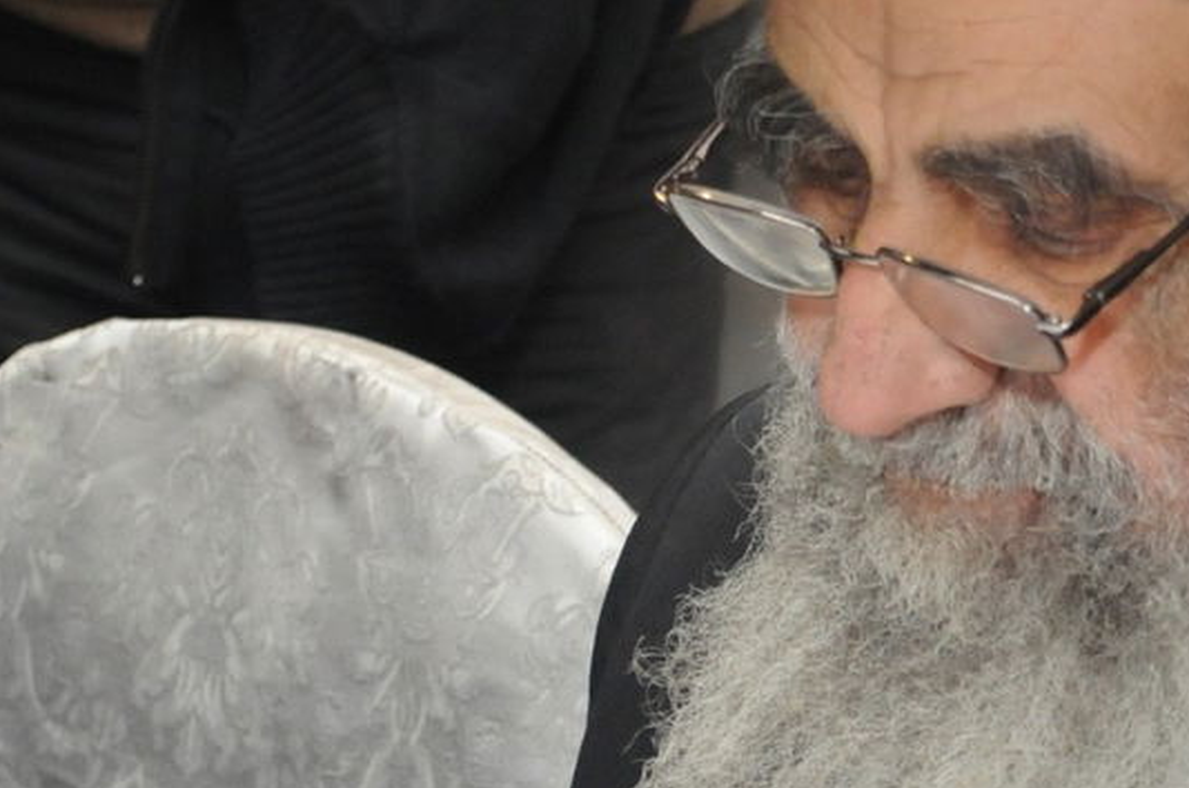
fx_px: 5704
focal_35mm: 173
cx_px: 1053
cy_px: 462
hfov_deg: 11.8
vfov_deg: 7.9
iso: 1600
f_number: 5.6
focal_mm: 44
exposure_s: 1/125
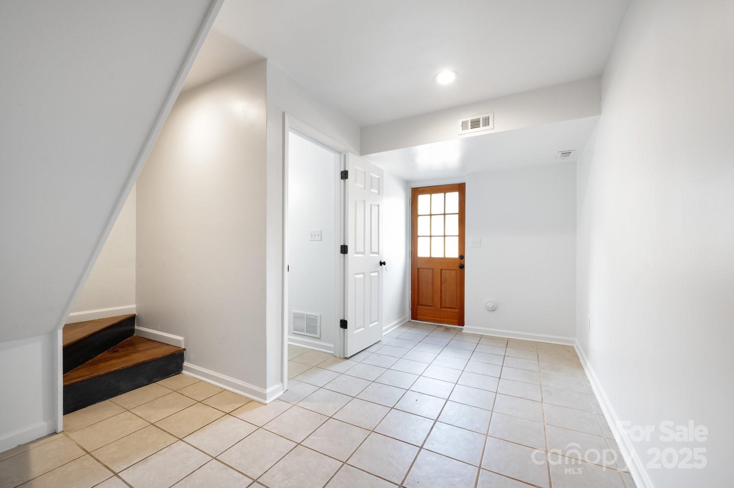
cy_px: 244
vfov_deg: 81.1
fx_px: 285
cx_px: 367
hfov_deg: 104.3
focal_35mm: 14
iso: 320
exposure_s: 1/30
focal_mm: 14
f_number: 8
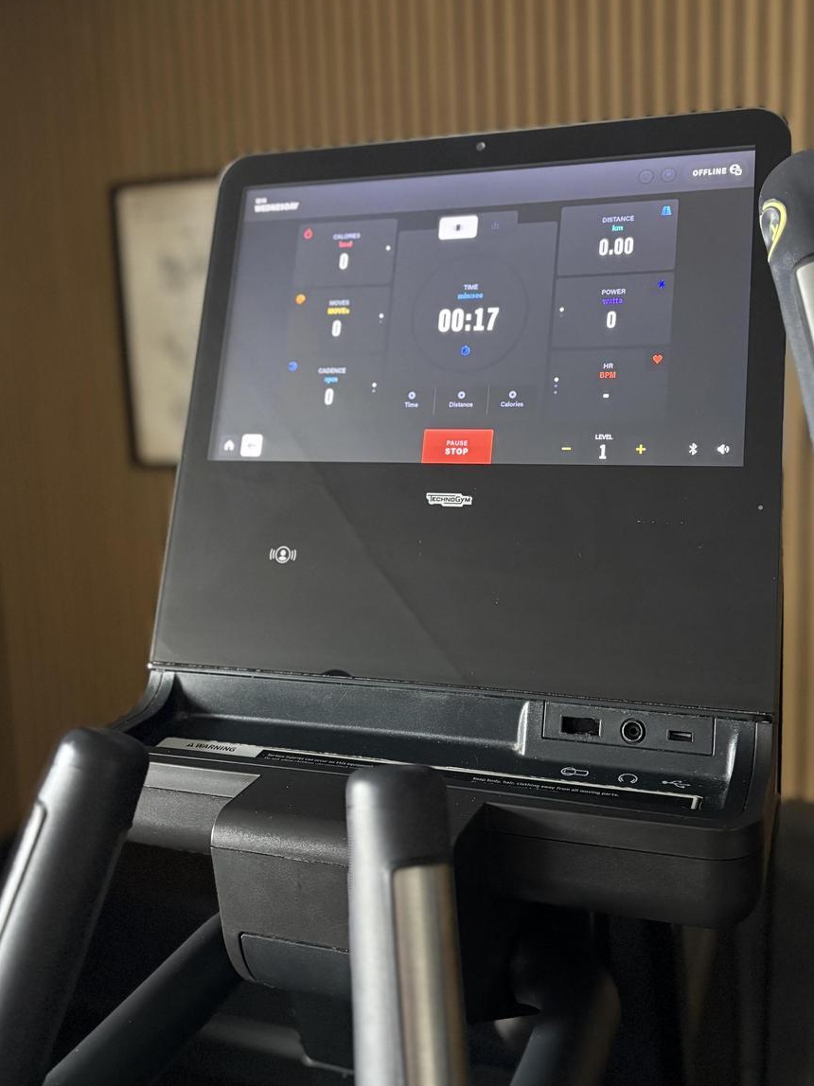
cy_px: 476
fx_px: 1066
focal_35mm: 34
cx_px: 471
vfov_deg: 53.8
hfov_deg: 41.7
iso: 640
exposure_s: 1/25
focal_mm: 5.96
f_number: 1.6
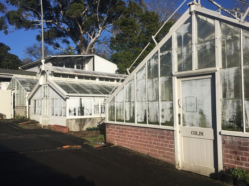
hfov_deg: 61.7
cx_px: 124
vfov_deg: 48.2
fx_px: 209
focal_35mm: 29
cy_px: 93
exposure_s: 1/2849
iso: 25
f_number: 2.2
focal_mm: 4.15
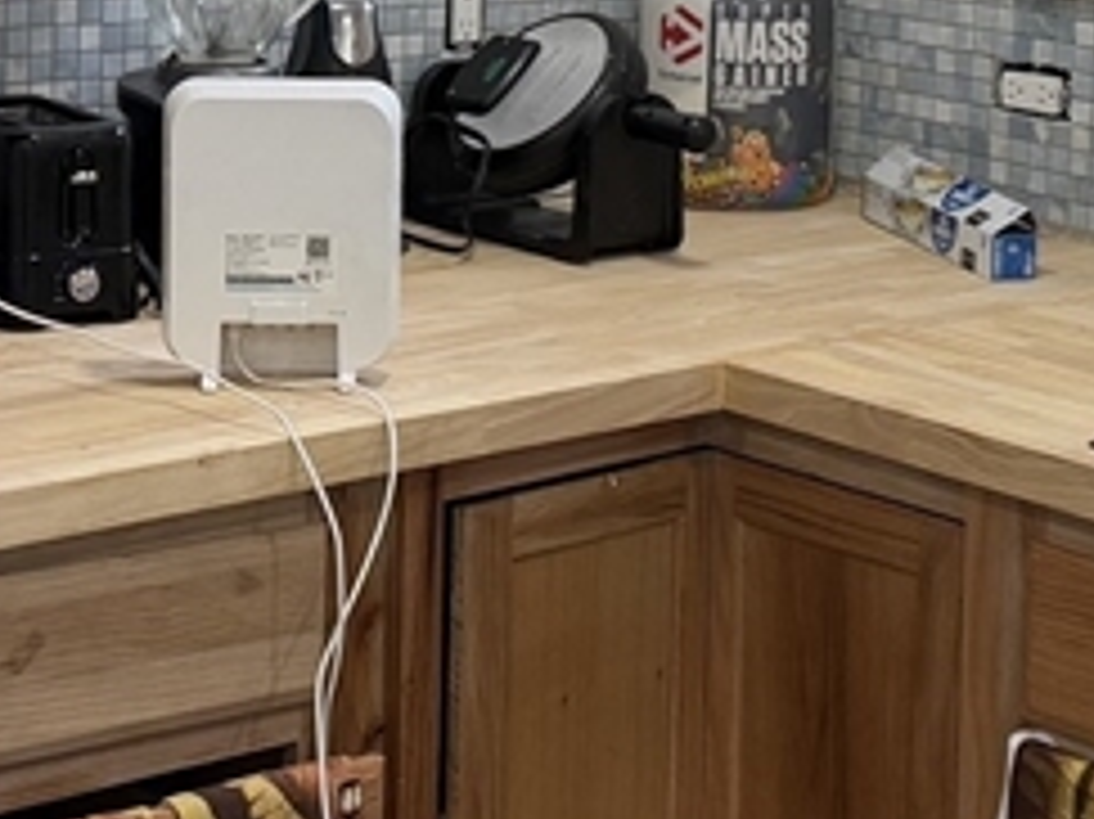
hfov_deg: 19.5
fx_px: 3190
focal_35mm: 101
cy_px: -22
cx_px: 491
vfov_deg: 14.4
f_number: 1.78
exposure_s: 1/133
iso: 160
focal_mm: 6.76
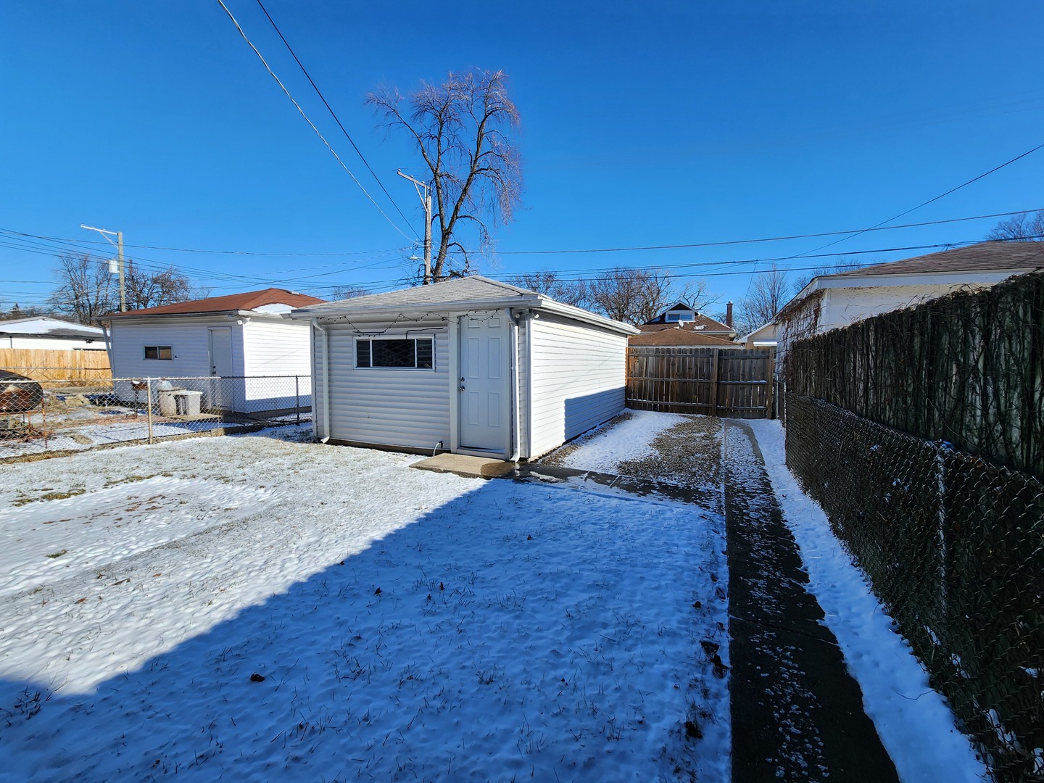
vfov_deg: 89.9
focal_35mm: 13
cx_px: 522
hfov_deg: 106.2
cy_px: 392
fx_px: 392
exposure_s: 1/1839
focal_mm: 2.2
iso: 50
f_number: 2.2
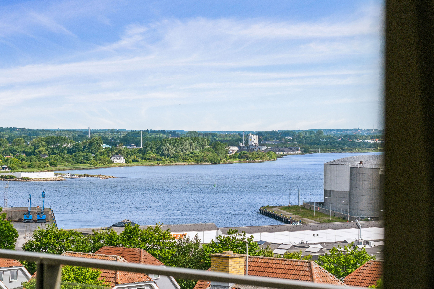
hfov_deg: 19.1
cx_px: 217
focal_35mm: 107
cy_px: 144
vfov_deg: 12.8
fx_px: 1290
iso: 800
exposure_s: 1/2000
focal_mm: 71.5
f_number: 8
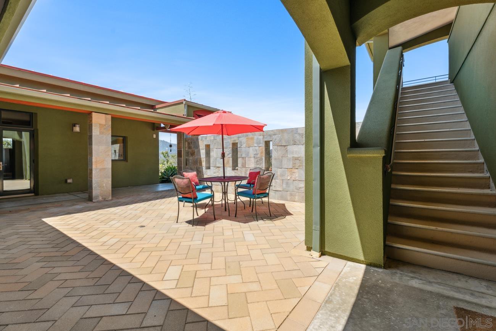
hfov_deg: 96.7
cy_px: 166
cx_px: 248
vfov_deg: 73.8
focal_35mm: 16
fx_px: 220
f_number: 8
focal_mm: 16
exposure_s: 1/250
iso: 400
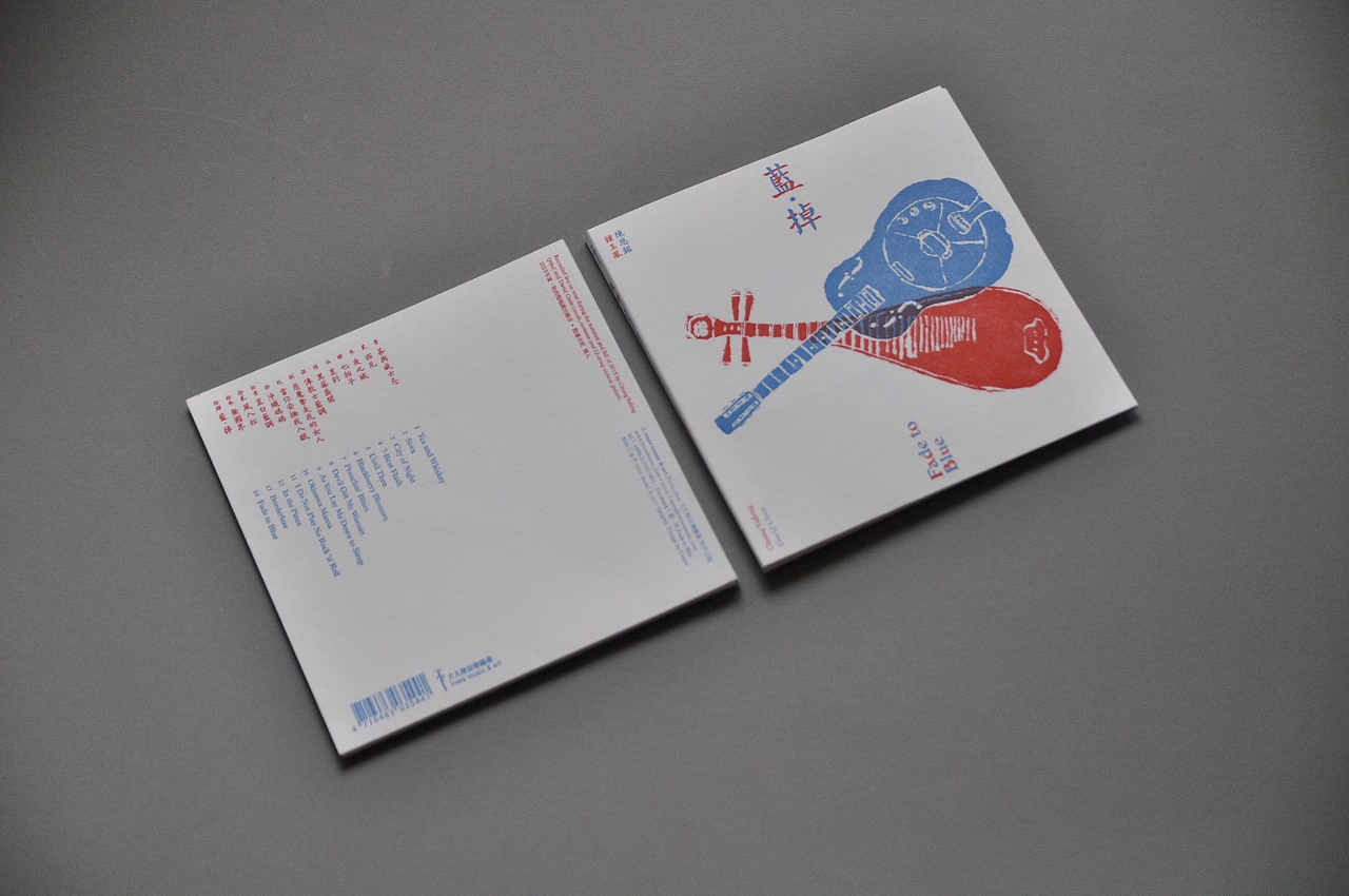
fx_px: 2807
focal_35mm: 75
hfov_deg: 27.0
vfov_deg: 18.1
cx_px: 674
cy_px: 448
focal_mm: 50
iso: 640
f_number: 2.8
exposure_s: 1/4000
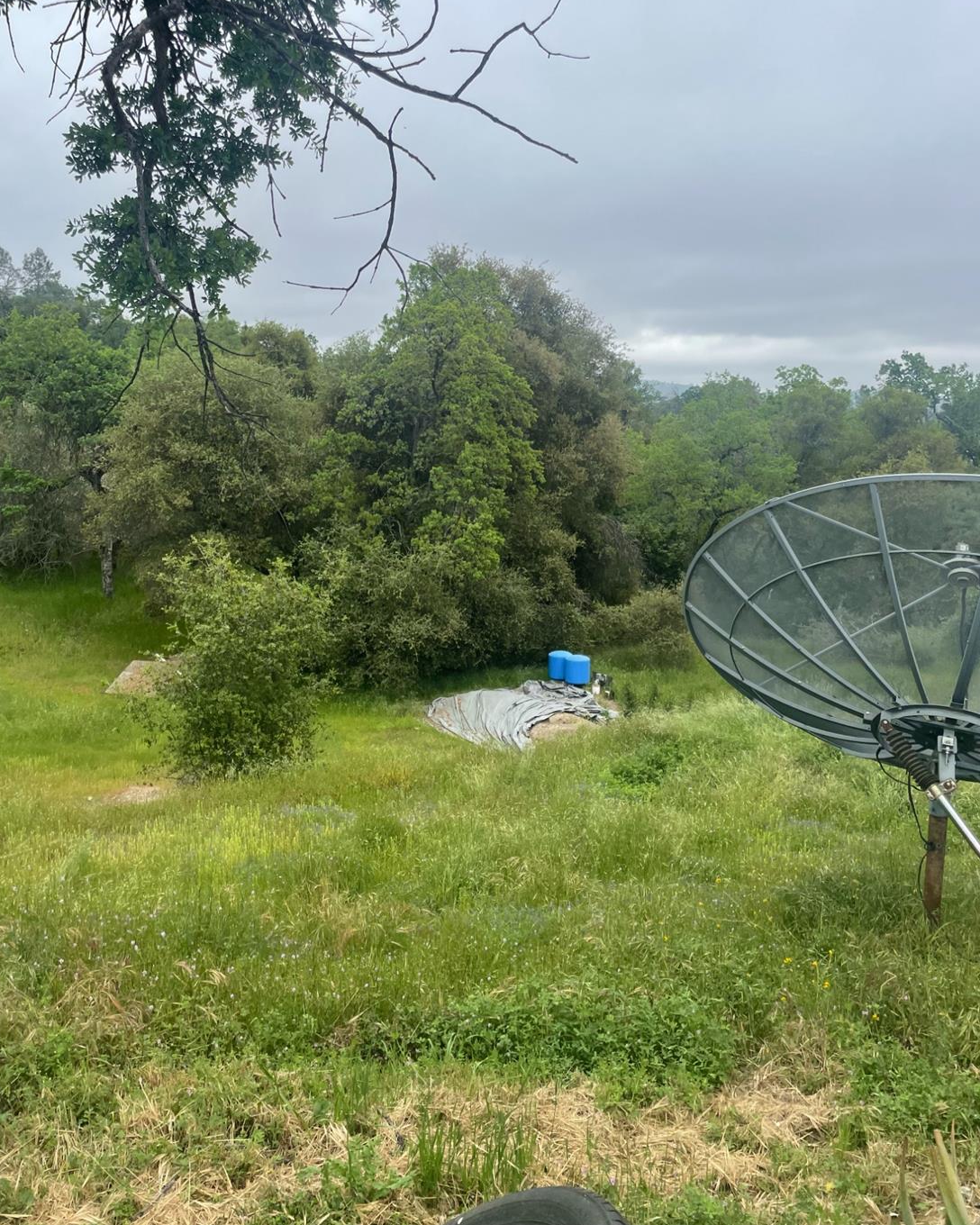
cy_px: 552
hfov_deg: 51.5
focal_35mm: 28
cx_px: 478
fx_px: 1015
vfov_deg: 62.1
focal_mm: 4.2
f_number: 1.6
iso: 32
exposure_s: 1/1135
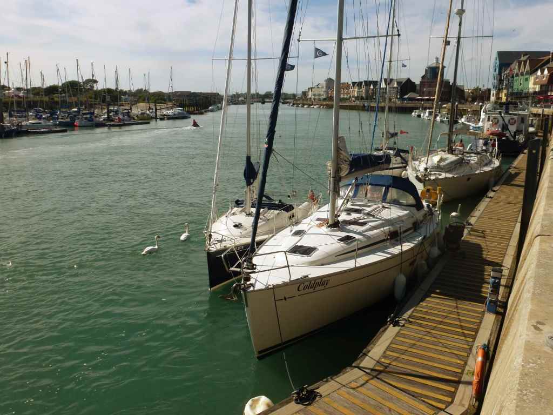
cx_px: 276
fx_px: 479
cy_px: 208
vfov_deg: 46.8
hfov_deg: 60.0
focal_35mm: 30
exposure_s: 1/1600
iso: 100
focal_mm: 5.4
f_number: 4
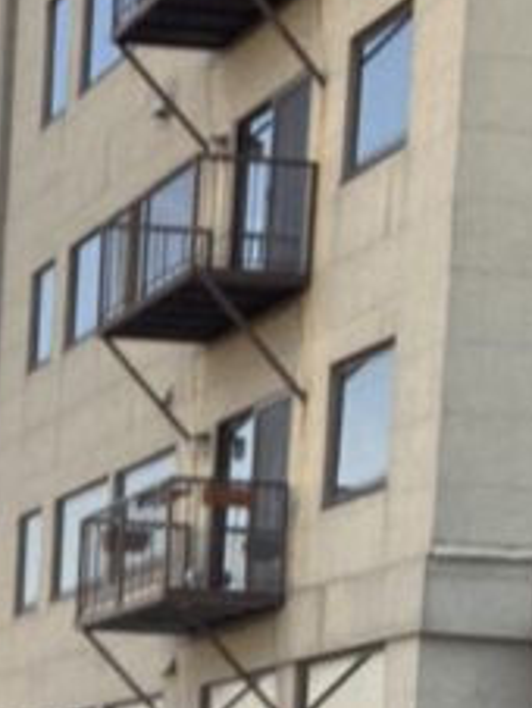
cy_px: 1002
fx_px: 2516
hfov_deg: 11.0
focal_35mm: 123
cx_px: -513
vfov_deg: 15.0
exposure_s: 1/122
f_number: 2.2
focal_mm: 2.71
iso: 50
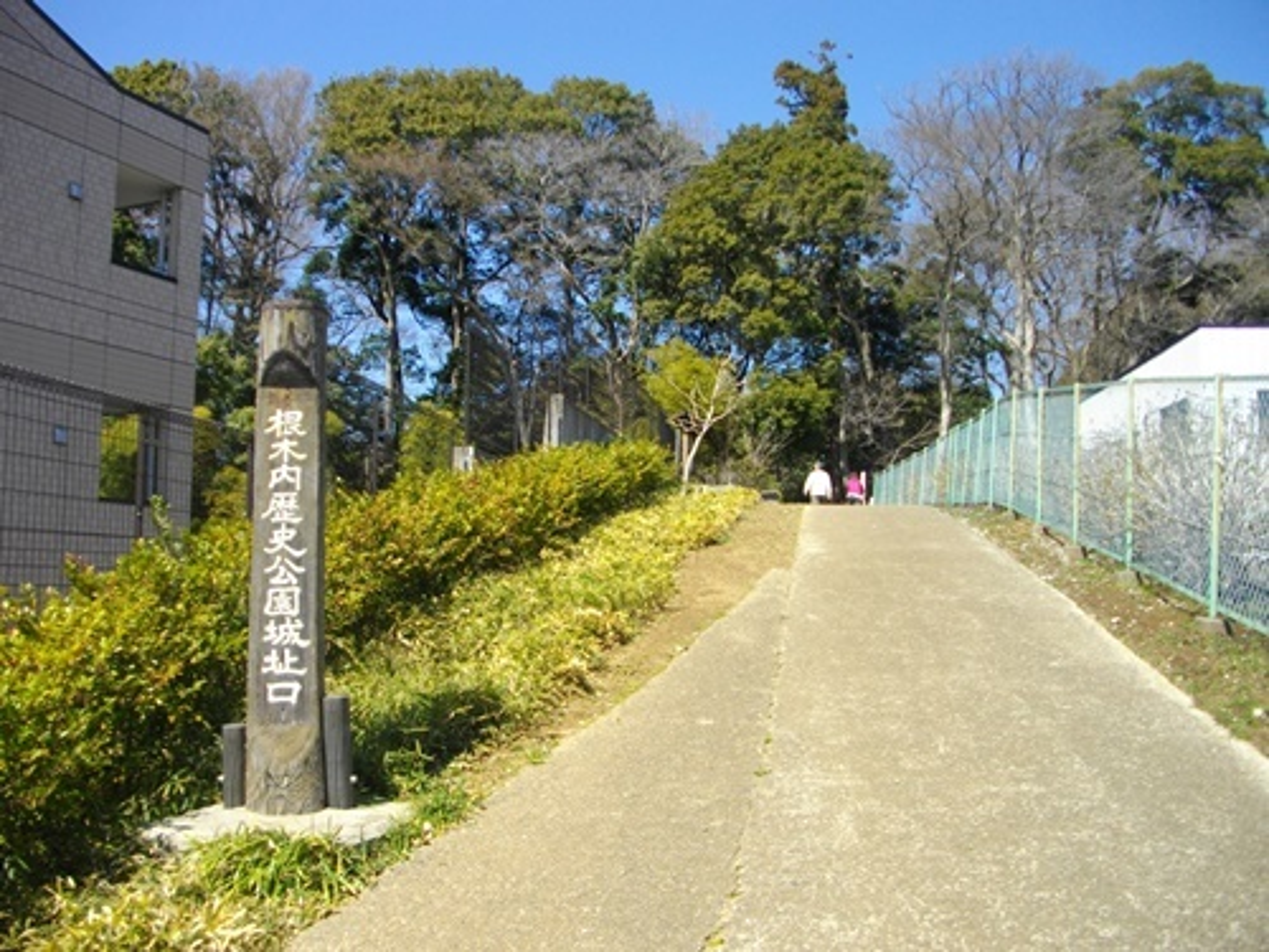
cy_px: 476
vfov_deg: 44.2
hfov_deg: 56.8
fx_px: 1173
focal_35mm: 32
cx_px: 634
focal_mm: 5.7
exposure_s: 1/800
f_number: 2.9
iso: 100
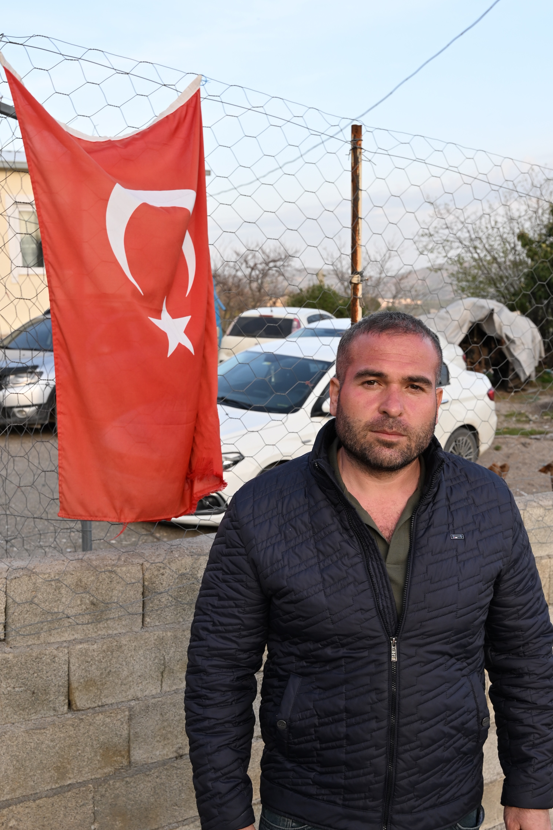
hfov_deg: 31.2
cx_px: 285
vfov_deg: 45.2
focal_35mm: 43
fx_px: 991
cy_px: 491
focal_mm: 24
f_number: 5.6
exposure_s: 1/125
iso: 160
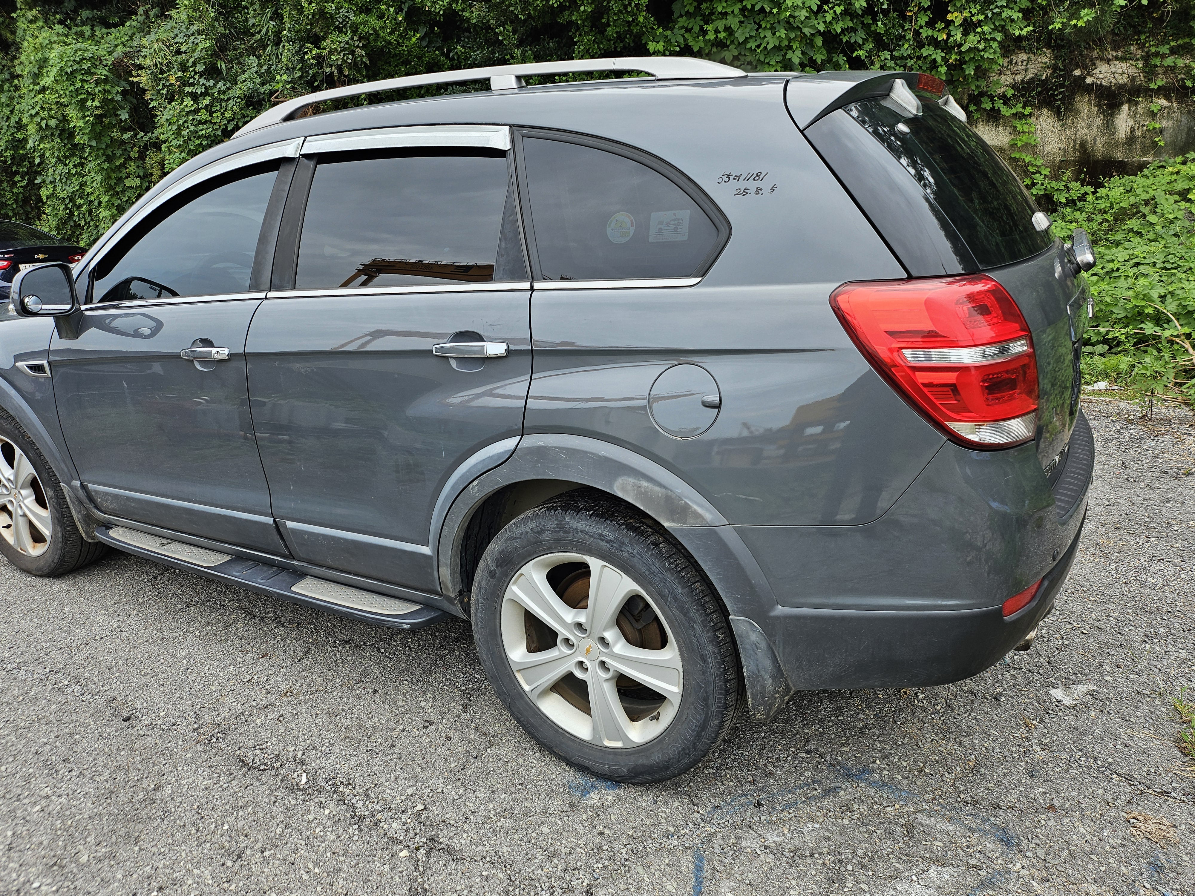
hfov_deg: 71.6
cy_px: 448
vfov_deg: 56.8
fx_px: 829
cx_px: 598
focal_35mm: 24
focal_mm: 5
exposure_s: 1/647
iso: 50
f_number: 1.8
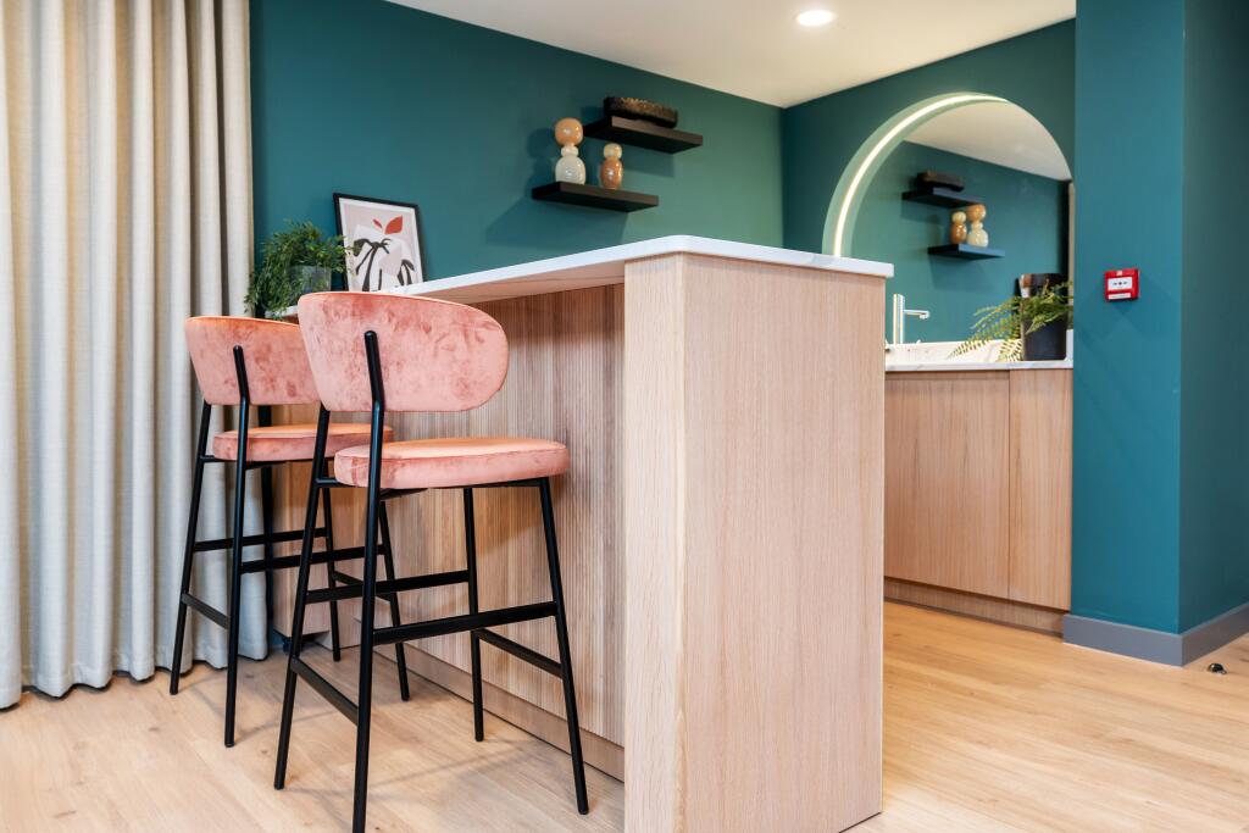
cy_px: 416
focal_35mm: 26
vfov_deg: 49.6
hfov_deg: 69.4
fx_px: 902
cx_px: 624
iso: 400
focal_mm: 26
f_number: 4.5
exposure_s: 1/60
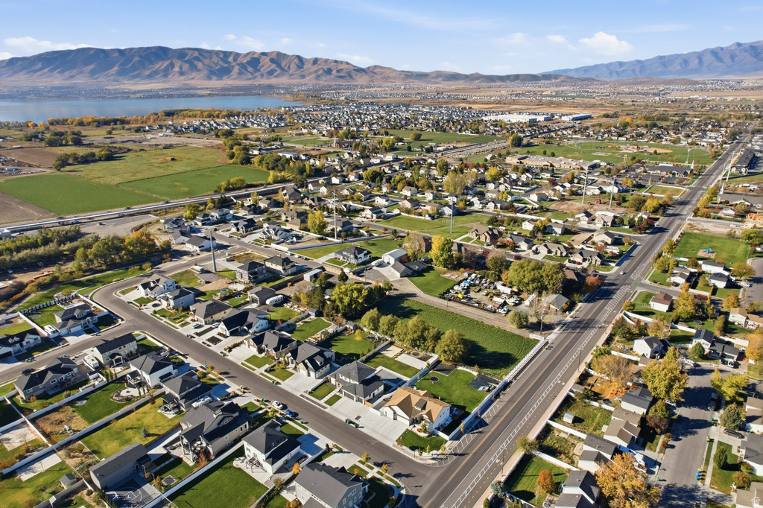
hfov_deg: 78.6
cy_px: 254
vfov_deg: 57.2
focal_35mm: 22
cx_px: 382
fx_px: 466
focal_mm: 8.4
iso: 130
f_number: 2.8
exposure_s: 1/2500
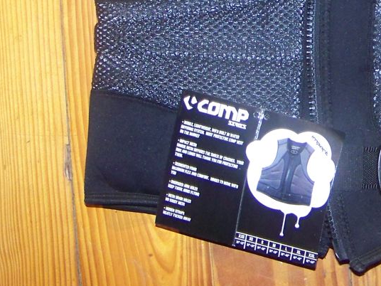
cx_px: 339
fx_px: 947
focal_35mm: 86
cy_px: -46
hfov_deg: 22.2
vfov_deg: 16.5
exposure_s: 1/30
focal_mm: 5.85
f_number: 2.8
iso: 200
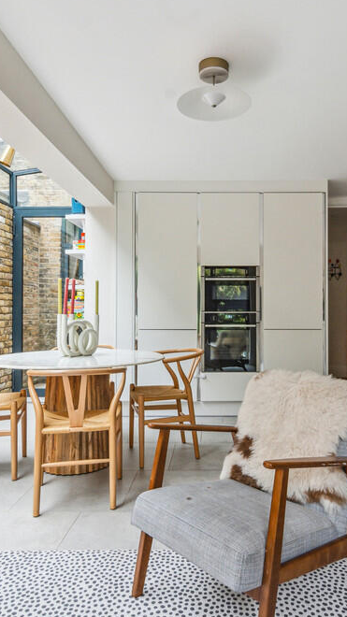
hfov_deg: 44.1
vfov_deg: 71.9
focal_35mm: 26
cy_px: 305
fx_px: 426
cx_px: 211
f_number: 11
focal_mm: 16
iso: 3200
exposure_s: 1/30
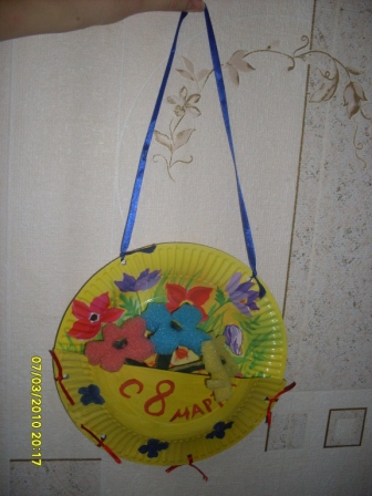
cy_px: 248
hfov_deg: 37.7
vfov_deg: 49.0
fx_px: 544
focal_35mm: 38
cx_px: 186
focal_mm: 6.3
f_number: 2.8
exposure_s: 1/45
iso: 100
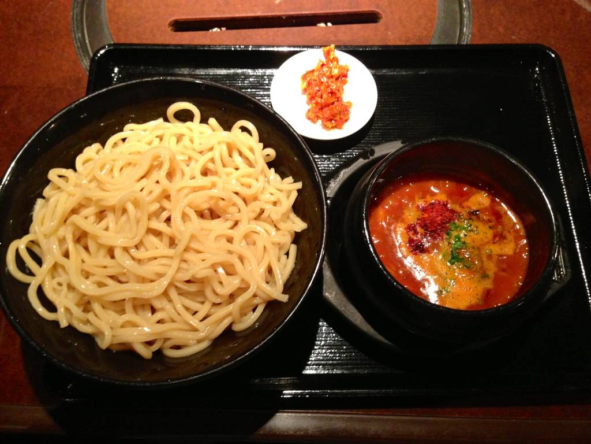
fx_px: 563
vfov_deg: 42.9
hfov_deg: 55.4
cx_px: 296
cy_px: 222
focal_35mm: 33
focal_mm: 4.13
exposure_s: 1/20
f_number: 2.4
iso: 320
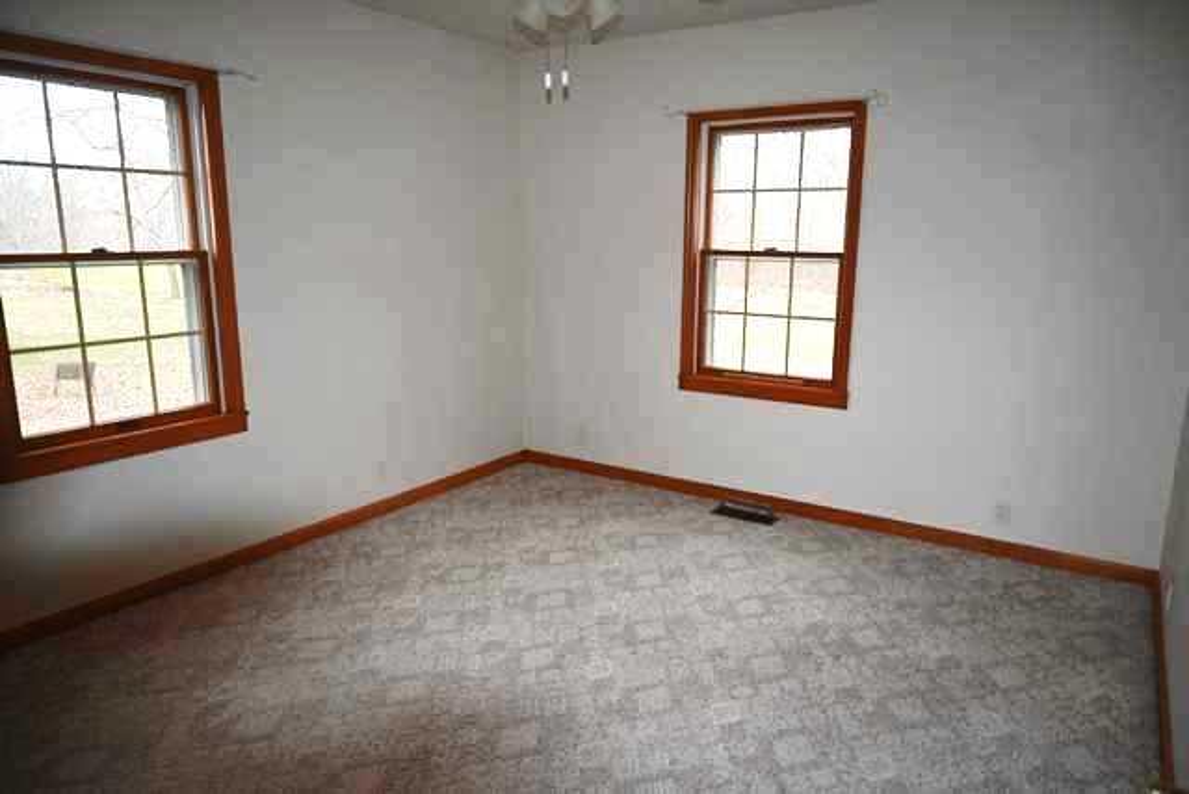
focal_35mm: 24
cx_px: 594
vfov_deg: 53.2
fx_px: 793
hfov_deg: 73.7
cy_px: 397
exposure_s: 1/60
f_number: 3.5
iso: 1400
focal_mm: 16
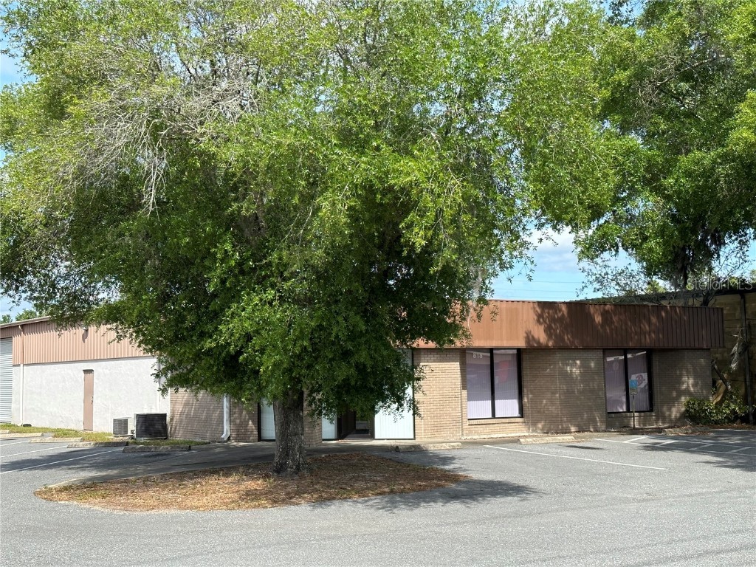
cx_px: 378
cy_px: 284
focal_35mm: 48
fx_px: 1048
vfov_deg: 30.3
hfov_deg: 39.7
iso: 64
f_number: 1.78
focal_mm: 6.86
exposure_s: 1/2028
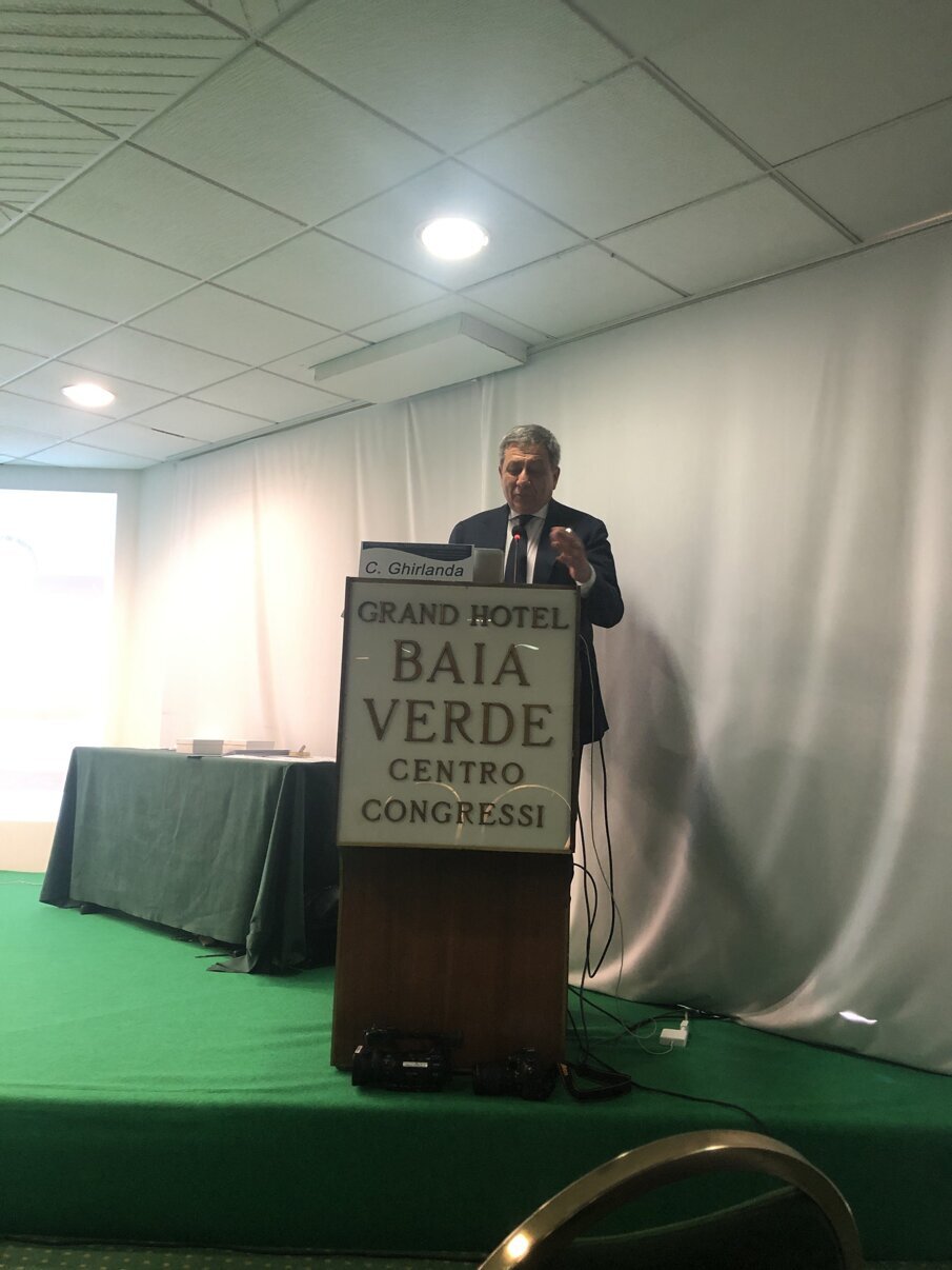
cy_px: 635
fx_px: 1026
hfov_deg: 49.8
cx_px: 476
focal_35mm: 28
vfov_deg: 63.4
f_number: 1.8
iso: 64
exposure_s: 1/17
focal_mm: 3.99
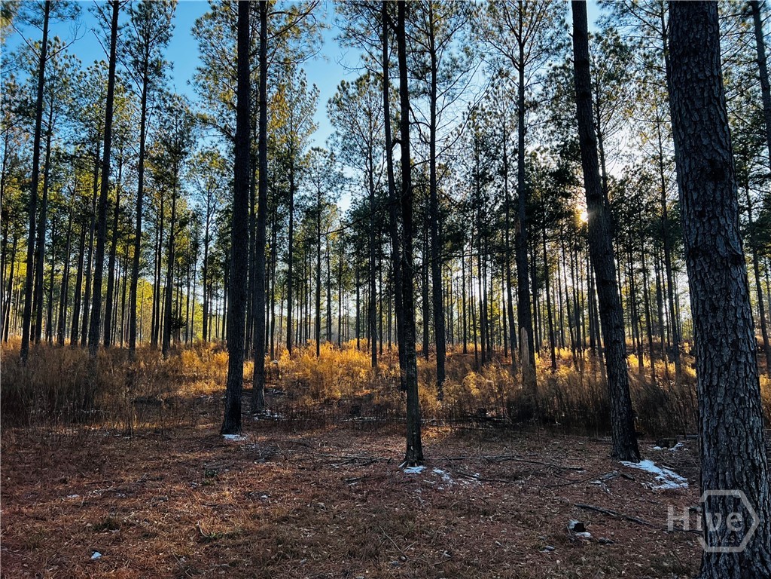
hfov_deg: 67.3
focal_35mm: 26
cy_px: 290
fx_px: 579
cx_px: 386
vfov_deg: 53.1
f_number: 1.5
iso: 50
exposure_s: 1/521
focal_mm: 5.7
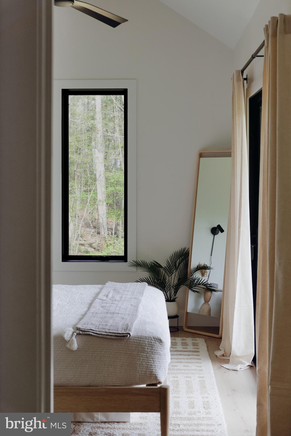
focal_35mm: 52
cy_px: 218
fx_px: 630
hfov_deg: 26.0
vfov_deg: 38.2
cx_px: 146
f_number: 3.5
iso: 200
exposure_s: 1/125
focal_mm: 23.6
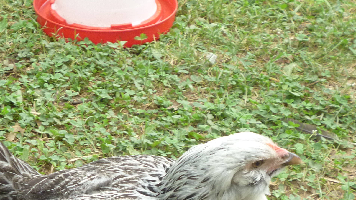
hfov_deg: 19.6
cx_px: 182
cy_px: 256
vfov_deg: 10.9
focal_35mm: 109
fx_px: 1029
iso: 200
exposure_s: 1/80
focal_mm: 8.6
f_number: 4
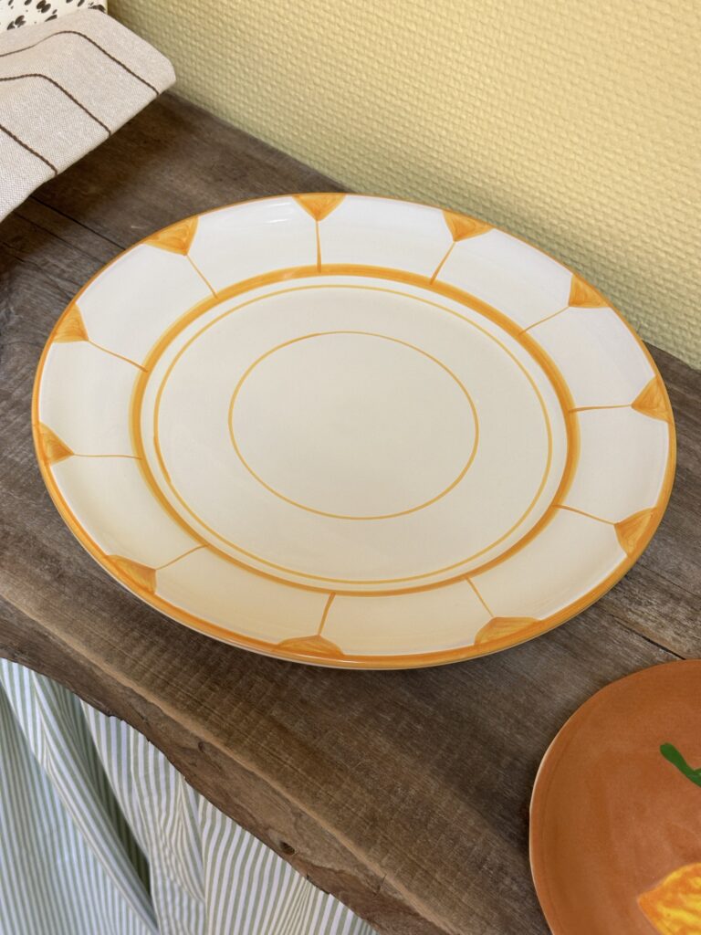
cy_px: 468
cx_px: 350
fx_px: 1296
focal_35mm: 48
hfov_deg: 30.3
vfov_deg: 39.7
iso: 80
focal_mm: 6.86
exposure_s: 1/50
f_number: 1.78
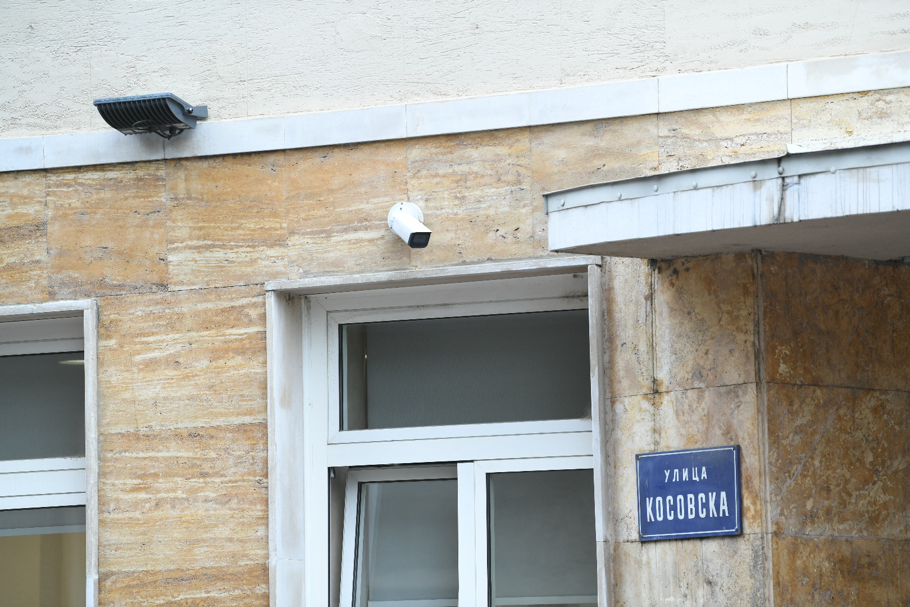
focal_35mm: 185
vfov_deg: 7.4
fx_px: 4676
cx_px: 455
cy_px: 304
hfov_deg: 11.1
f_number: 4
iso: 500
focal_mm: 185
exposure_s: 1/320
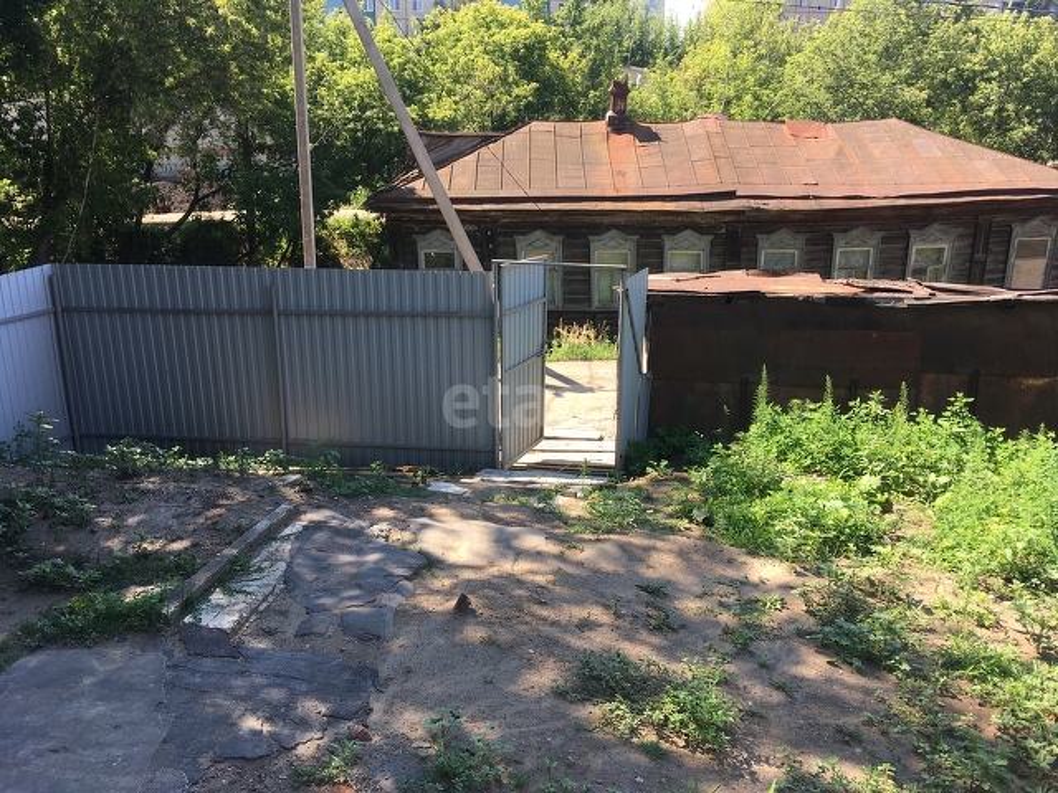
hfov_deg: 61.7
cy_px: 396
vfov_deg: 48.2
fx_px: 886
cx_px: 529
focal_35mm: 29
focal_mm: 4.15
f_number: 2.2
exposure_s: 1/398
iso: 25
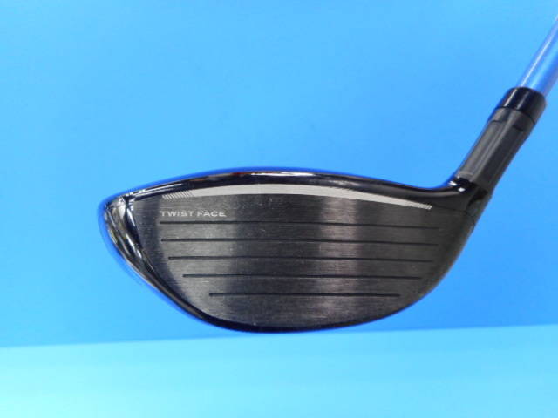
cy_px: 209
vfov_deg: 54.9
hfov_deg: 69.4
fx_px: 403
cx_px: 279
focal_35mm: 25
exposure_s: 1/30
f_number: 3.7
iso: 250
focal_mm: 4.5
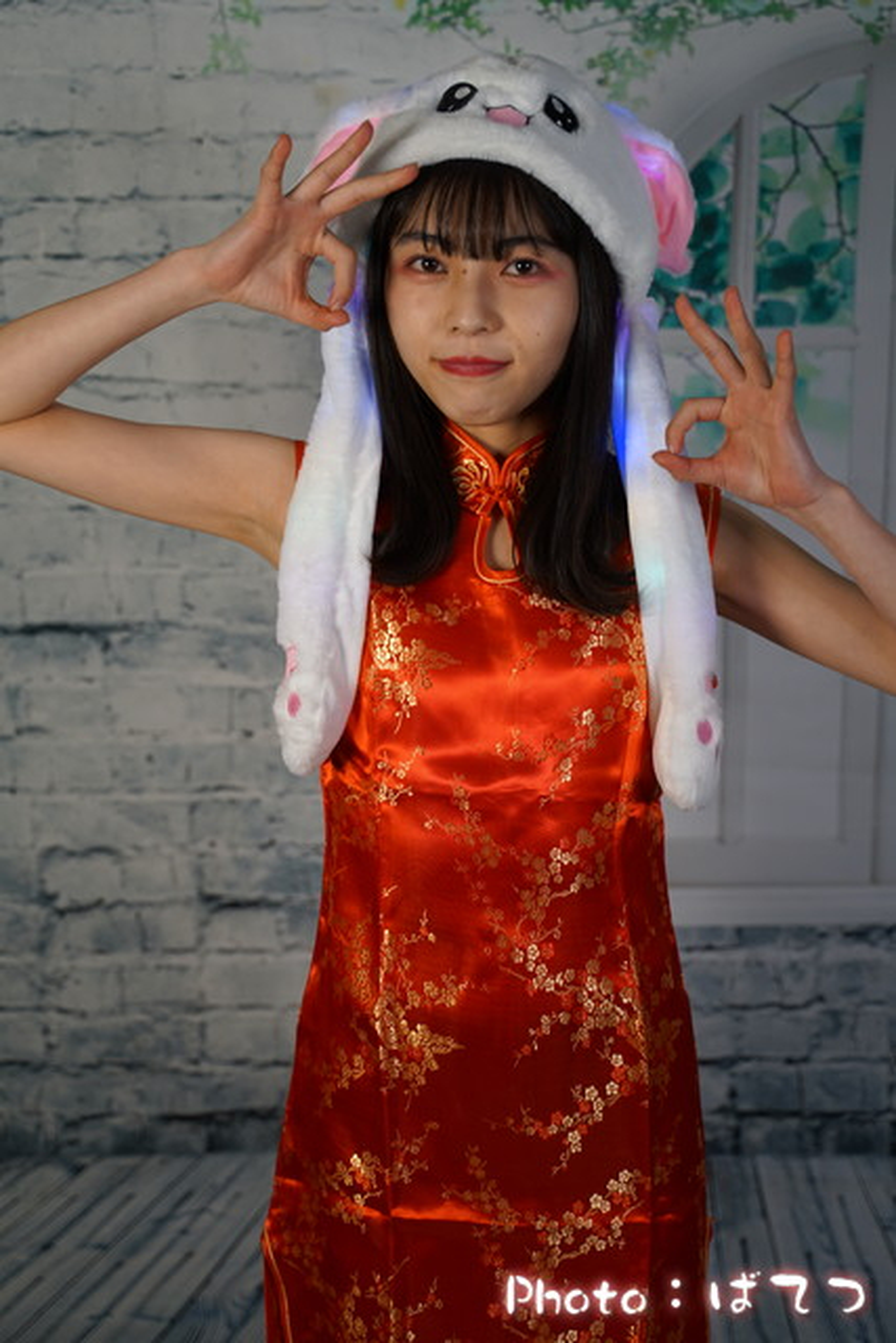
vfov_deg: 39.6
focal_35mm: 50
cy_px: 672
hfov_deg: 27.0
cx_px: 448
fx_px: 1866
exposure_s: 1/60
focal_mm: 50
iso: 100
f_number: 2.8
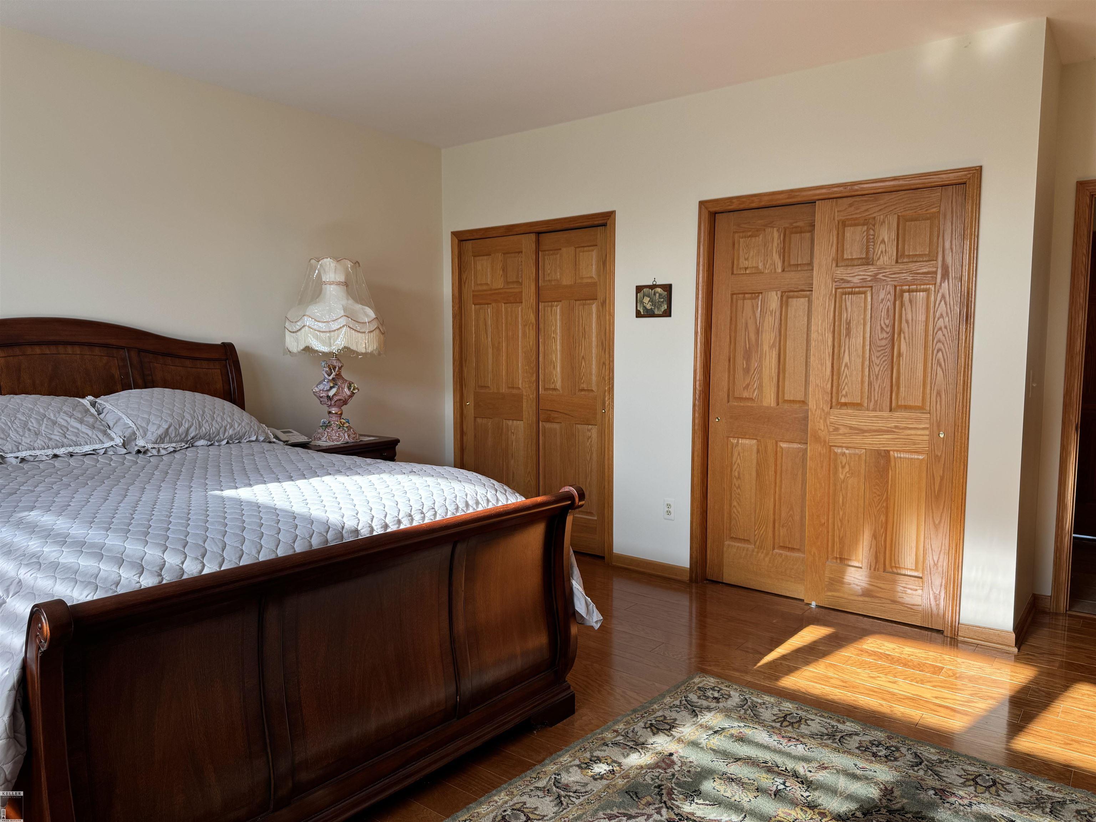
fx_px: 760
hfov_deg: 71.6
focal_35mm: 24
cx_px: 548
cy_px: 411
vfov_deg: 56.8
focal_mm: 6.76
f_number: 1.78
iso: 64
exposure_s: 1/121
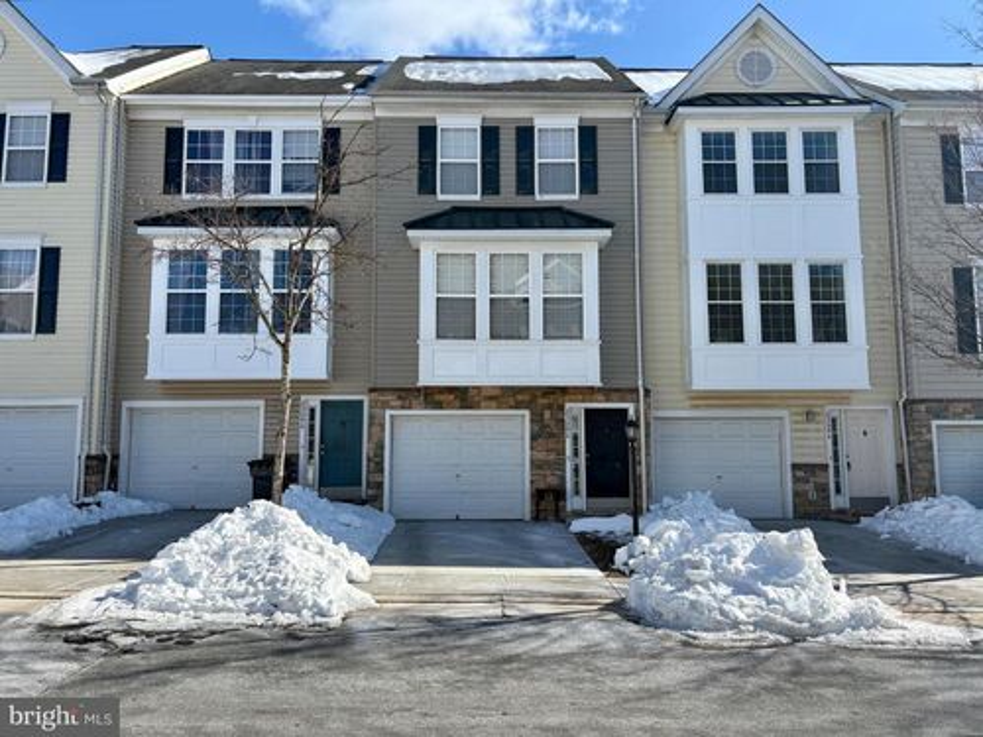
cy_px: 368
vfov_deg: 53.1
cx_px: 492
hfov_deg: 67.3
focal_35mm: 26
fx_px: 738
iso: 50
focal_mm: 5.96
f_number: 1.6
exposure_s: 1/3125
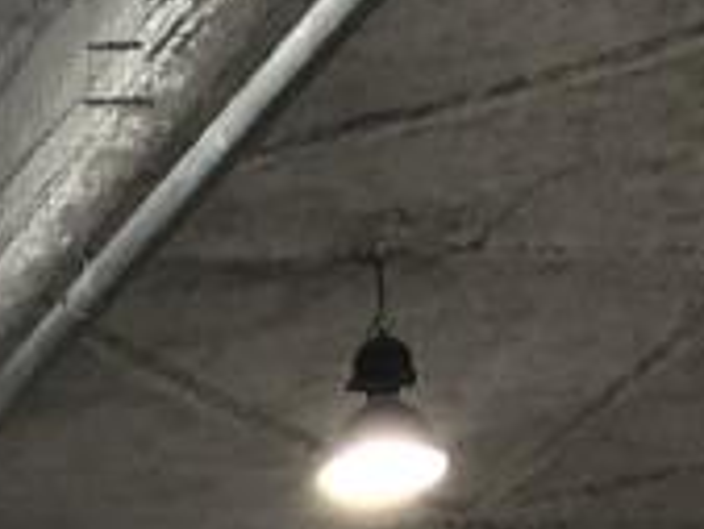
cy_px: 1774
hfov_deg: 8.4
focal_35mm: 212
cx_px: -1066
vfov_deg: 6.3
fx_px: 4315
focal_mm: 3.99
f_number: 1.8
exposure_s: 1/20
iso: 40
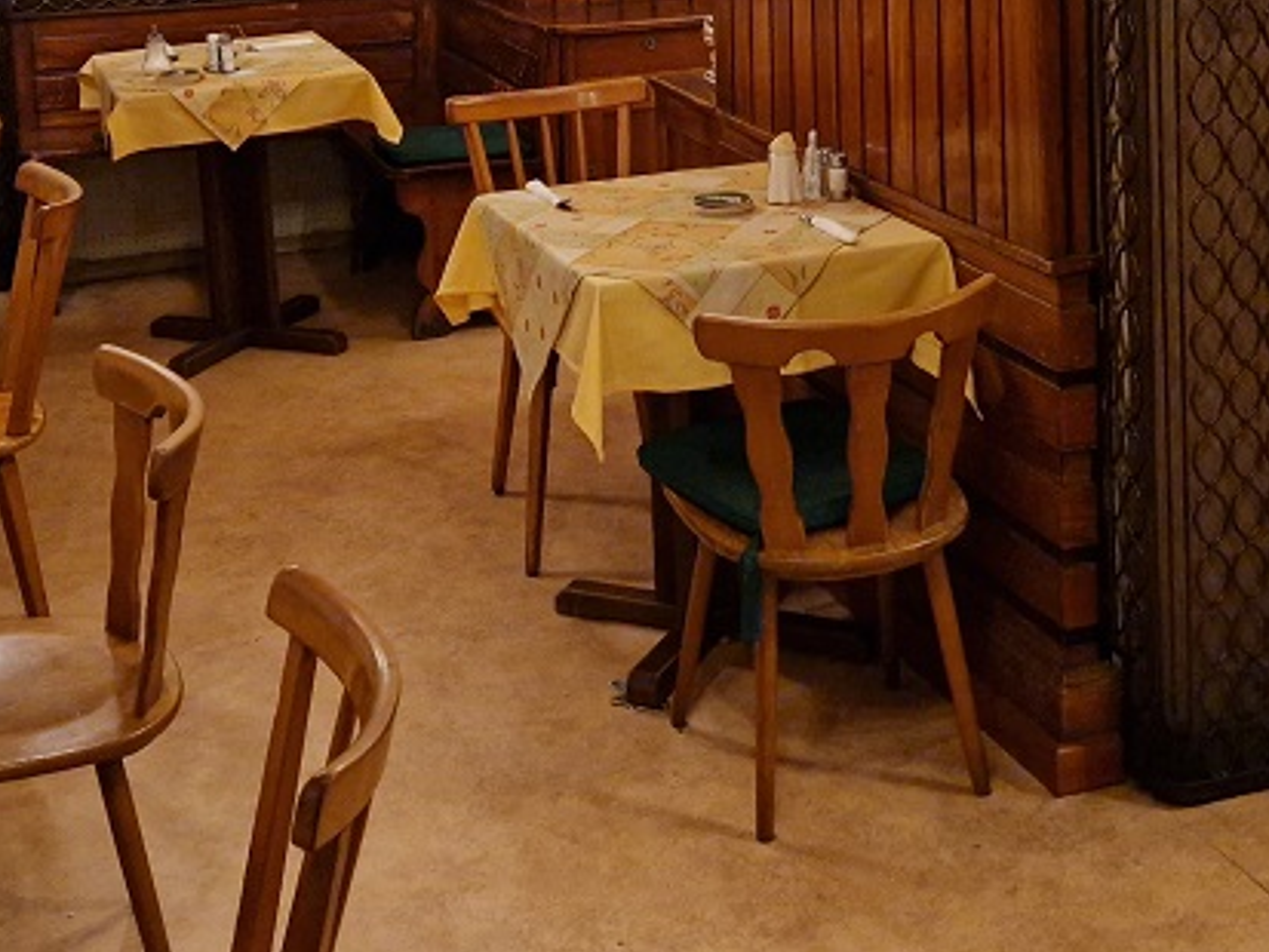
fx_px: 2090
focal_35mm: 57
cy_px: -15
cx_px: 608
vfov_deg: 24.4
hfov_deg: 33.8
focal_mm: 5.4
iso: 1000
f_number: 1.8
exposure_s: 1/100
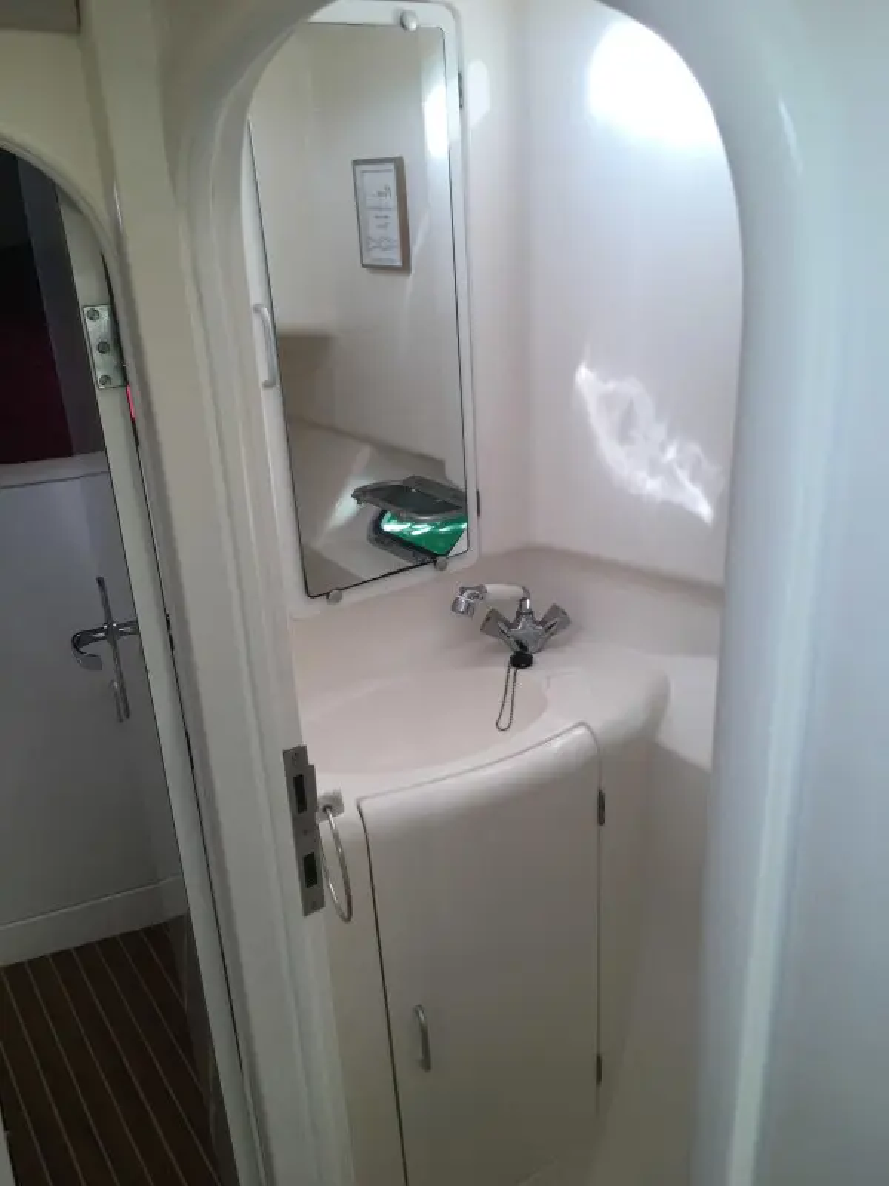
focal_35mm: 29
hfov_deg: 48.2
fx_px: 993
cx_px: 444
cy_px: 593
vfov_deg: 61.7
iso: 25
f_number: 2.2
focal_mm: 4.15
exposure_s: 1/40
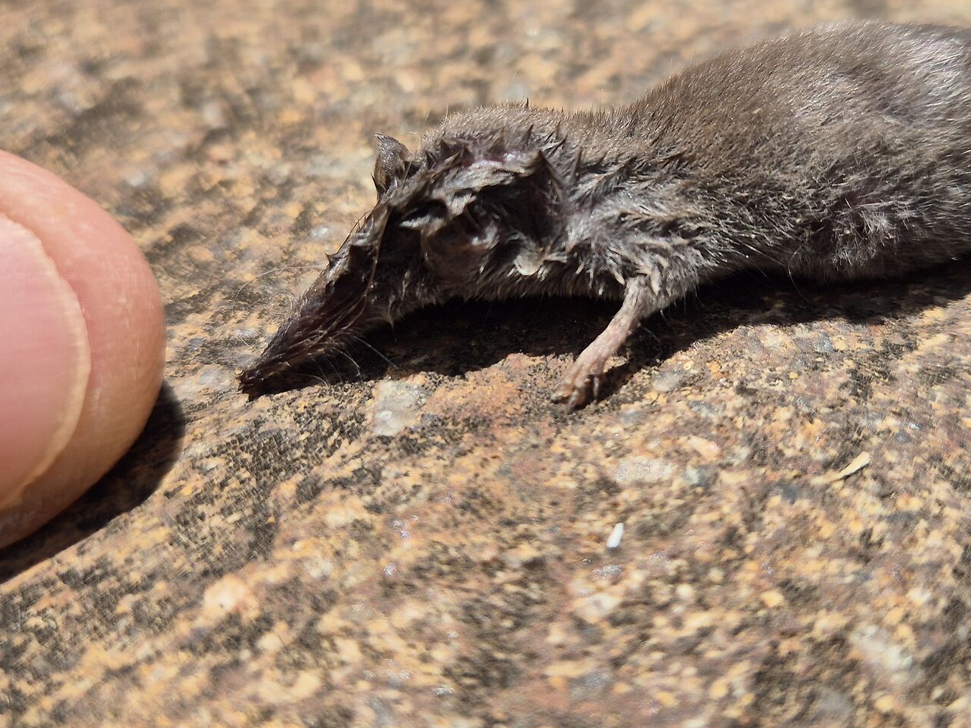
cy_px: 254
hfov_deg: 43.7
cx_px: 575
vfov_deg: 33.4
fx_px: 1206
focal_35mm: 43
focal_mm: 5.4
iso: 25
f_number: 1.8
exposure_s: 1/1692
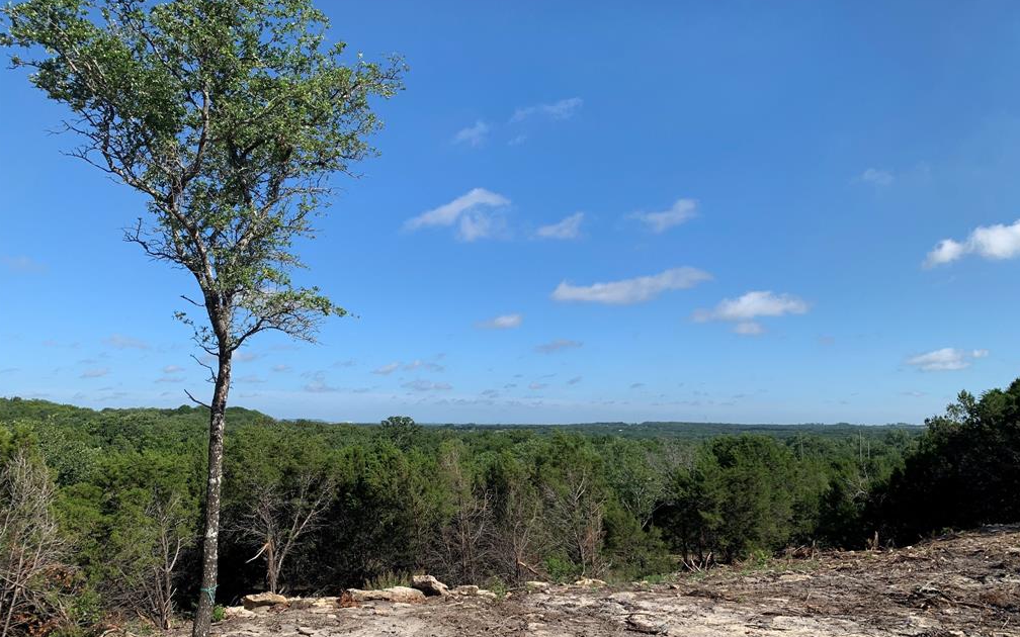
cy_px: 349
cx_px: 511
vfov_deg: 44.5
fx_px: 778
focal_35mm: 28
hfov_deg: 66.5
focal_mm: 4.25
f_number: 1.8
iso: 25
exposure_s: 1/2208
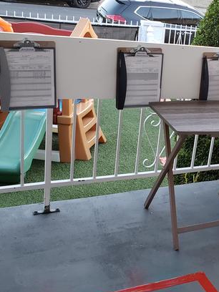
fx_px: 430
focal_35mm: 51
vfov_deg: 37.4
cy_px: 122
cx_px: 251
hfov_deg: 26.0
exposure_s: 1/60
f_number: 2.4
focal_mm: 4.3
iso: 250
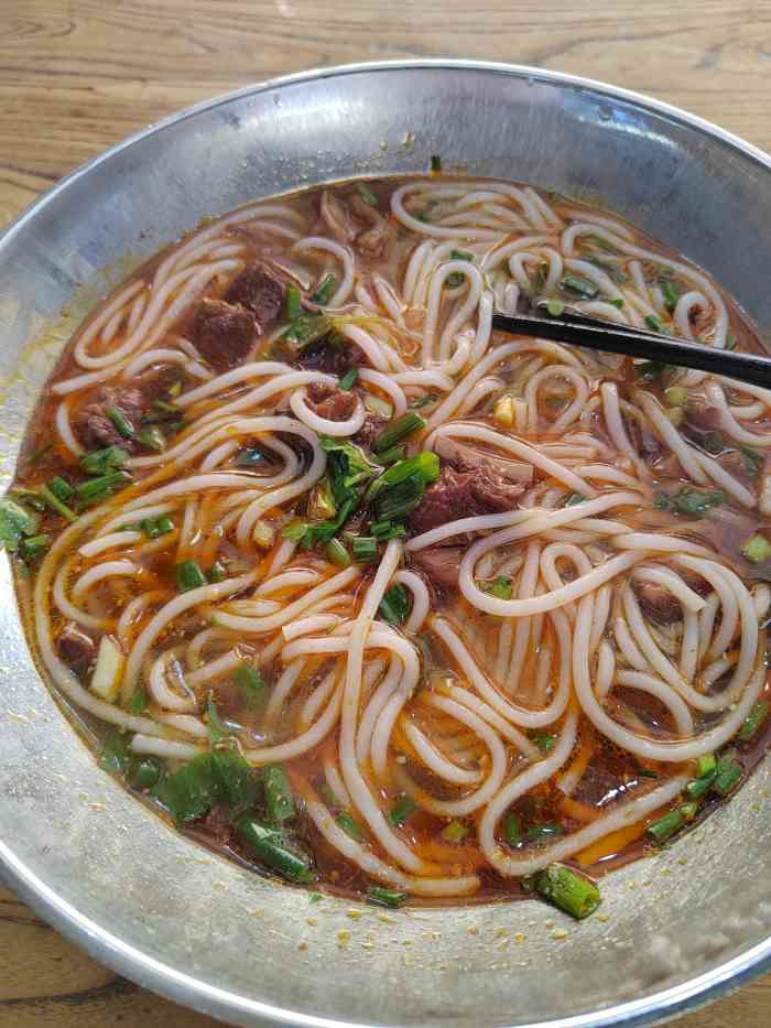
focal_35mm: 23
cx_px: 386
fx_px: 683
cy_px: 514
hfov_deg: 58.9
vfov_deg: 73.9
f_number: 1.9
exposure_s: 1/100
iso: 922
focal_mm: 5.52
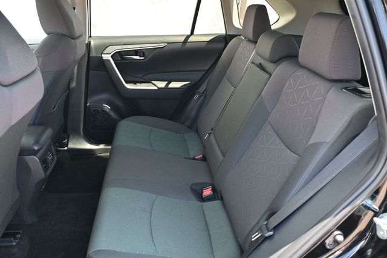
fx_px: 314
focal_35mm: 29
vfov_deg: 44.6
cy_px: 129
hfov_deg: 63.2
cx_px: 194
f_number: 3.8
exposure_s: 1/125
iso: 720
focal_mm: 19.5
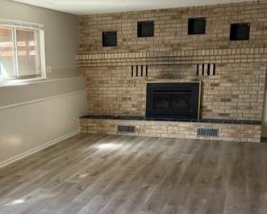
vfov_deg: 30.6
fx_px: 387
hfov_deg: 37.2
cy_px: 146
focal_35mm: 49
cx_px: 69
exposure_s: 1/60
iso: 200
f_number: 1.6
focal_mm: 5.96
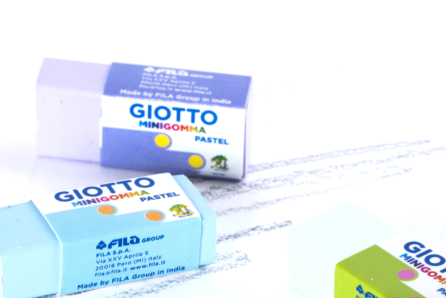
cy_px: 255
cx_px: 117
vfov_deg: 5.4
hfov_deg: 8.1
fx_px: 3136
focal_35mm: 253
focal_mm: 90
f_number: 14
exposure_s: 1/160
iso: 100
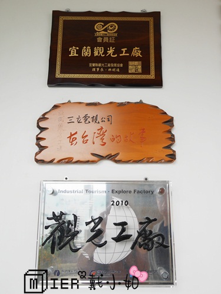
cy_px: 147
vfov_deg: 54.0
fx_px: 289
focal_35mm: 34
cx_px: 110
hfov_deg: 41.8
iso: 200
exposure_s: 1/160
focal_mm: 17
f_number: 4.1
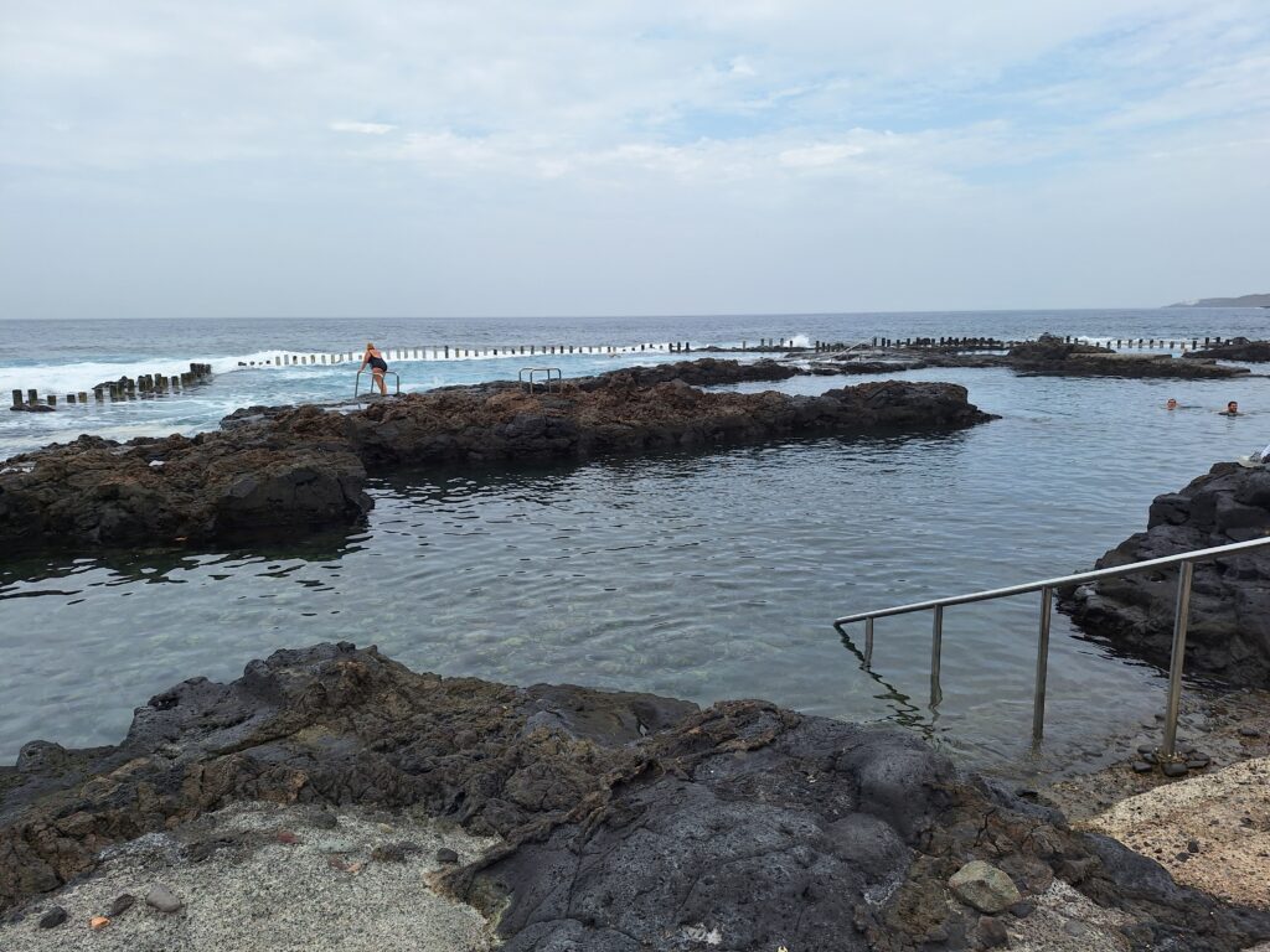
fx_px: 844
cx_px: 635
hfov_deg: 73.9
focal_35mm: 23
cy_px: 476
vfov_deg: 58.9
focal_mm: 5.54
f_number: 1.8
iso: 40
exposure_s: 1/1786
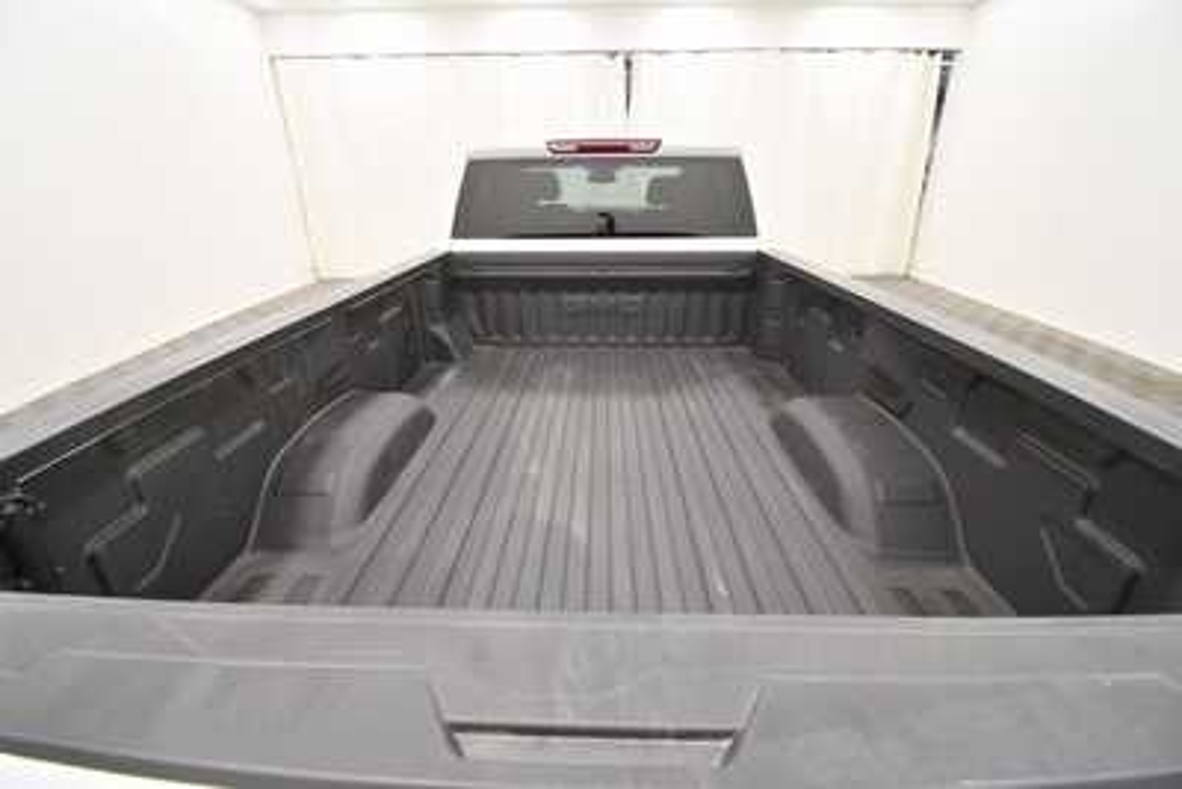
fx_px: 493
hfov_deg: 100.4
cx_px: 591
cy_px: 394
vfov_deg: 77.4
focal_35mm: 15
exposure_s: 1/125
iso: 1000
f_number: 4.5
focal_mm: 10
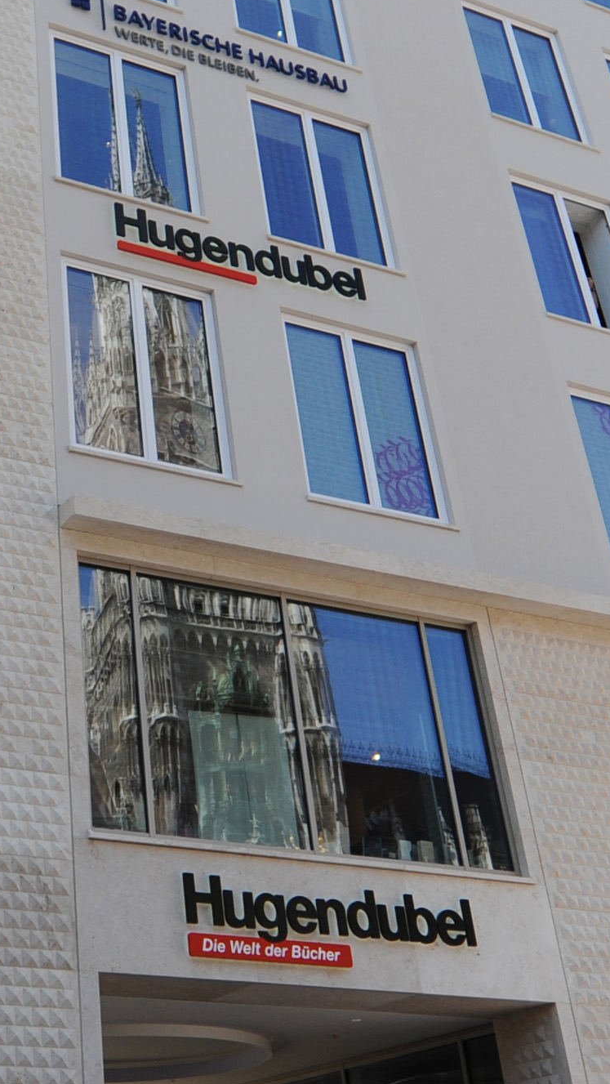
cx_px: -10
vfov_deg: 43.7
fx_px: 1351
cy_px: 491
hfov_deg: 24.2
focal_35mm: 47
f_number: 4
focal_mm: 14
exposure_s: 1/1600
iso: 400
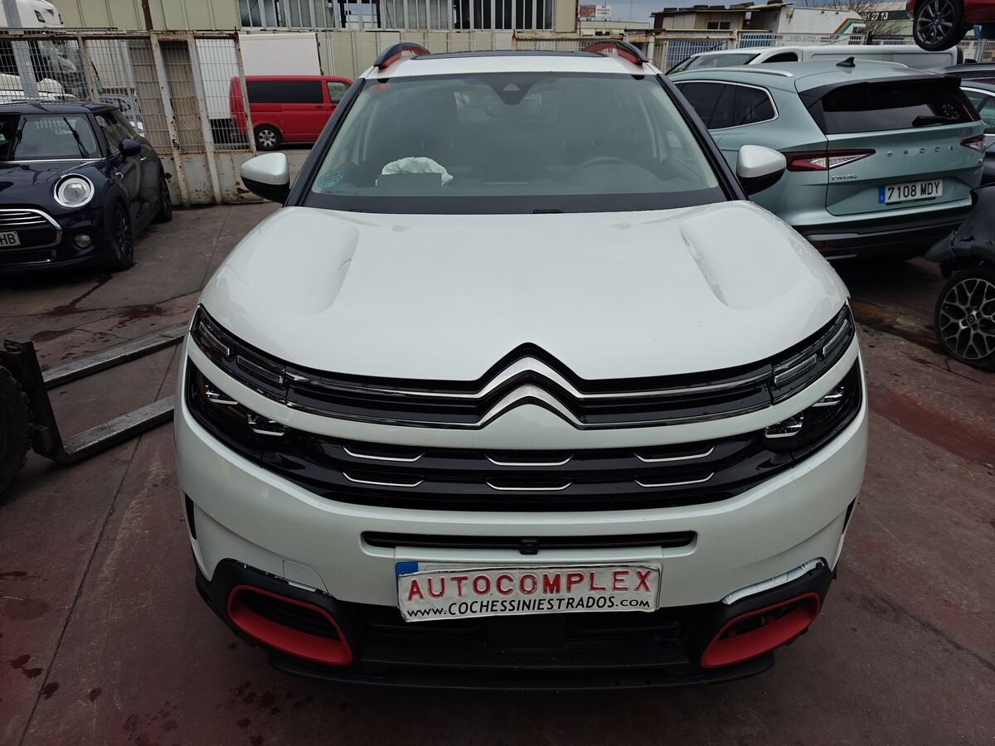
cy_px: 373
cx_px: 498
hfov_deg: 73.9
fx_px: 661
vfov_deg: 58.9
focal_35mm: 23
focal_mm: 6.06
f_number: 1.69
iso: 50
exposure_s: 1/338
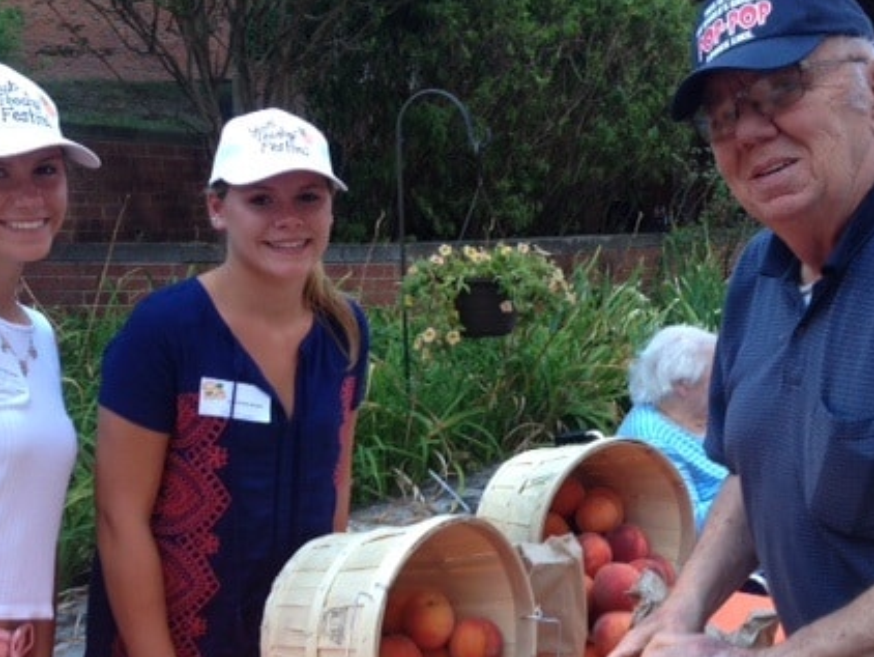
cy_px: 410
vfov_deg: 29.0
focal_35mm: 50
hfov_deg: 38.1
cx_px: 497
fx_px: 1263
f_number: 2.4
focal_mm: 4.12
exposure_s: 1/24
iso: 50
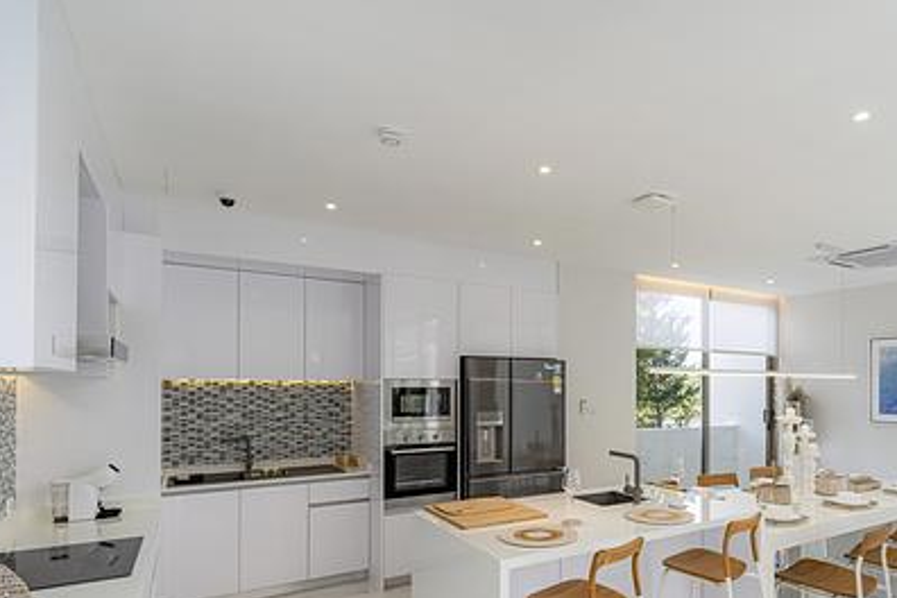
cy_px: 382
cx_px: 559
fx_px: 548
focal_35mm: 22
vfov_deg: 56.4
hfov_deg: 77.2
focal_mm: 17
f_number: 16
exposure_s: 1/60
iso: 200
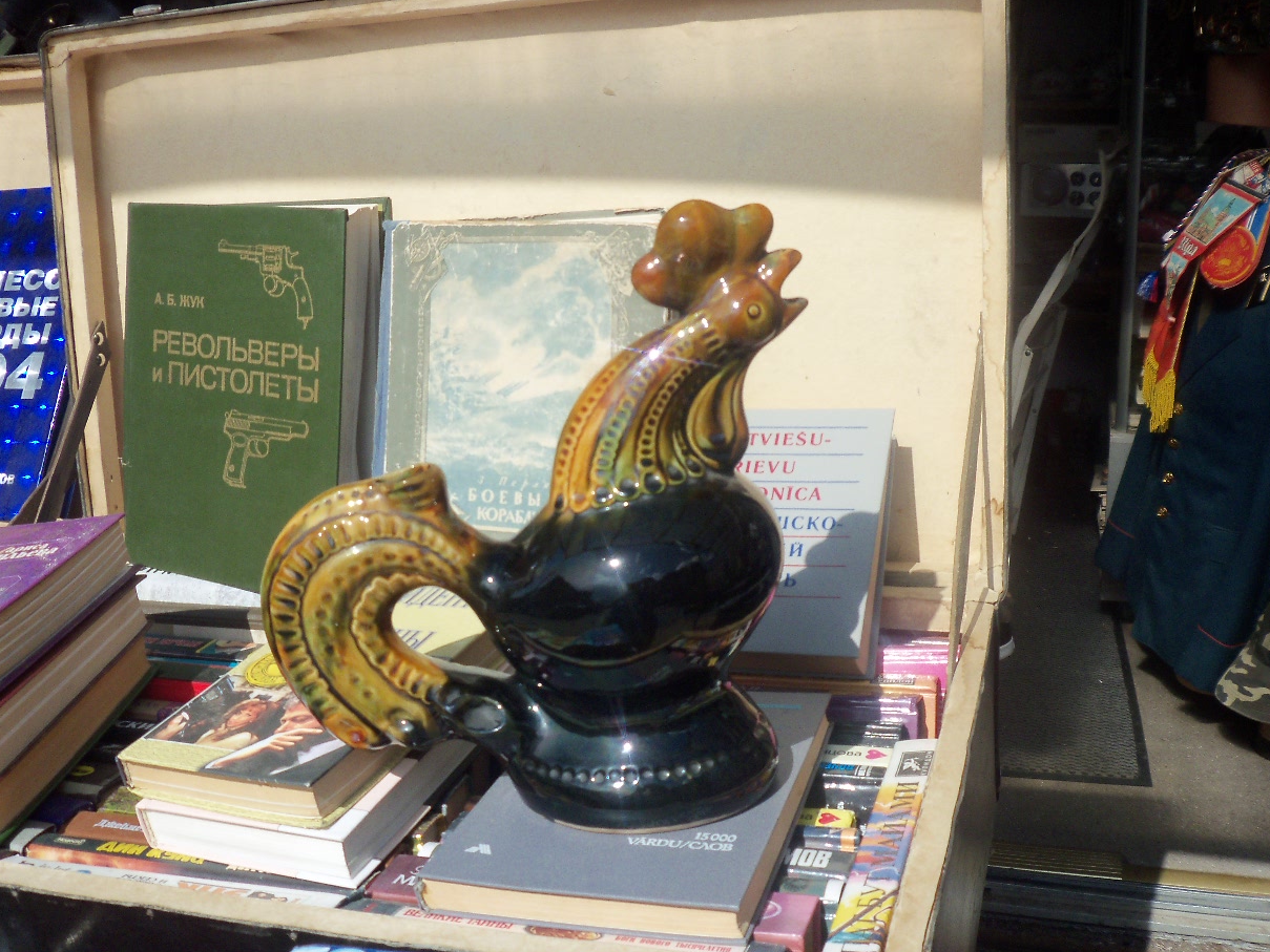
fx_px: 1321
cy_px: 500
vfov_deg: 39.7
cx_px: 647
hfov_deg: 51.3
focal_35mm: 36
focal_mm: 5.7
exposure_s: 1/250
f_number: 8.8
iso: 80
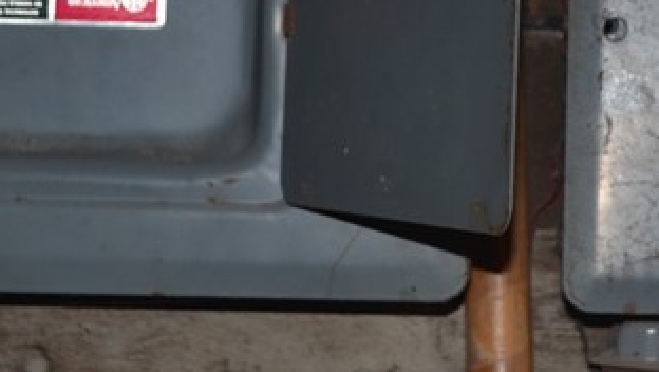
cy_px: -194
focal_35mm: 153
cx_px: 634
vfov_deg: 7.8
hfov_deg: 13.9
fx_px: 2675
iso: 100
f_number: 4.5
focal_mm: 28
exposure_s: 1/60
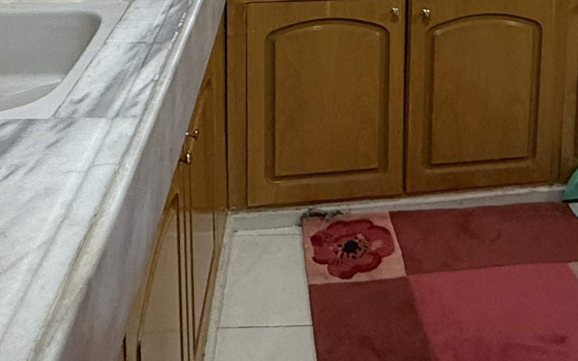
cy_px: -161
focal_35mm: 48
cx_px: 349
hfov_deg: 41.6
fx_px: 756
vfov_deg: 22.6
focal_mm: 2.22
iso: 500
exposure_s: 1/100
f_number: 2.2
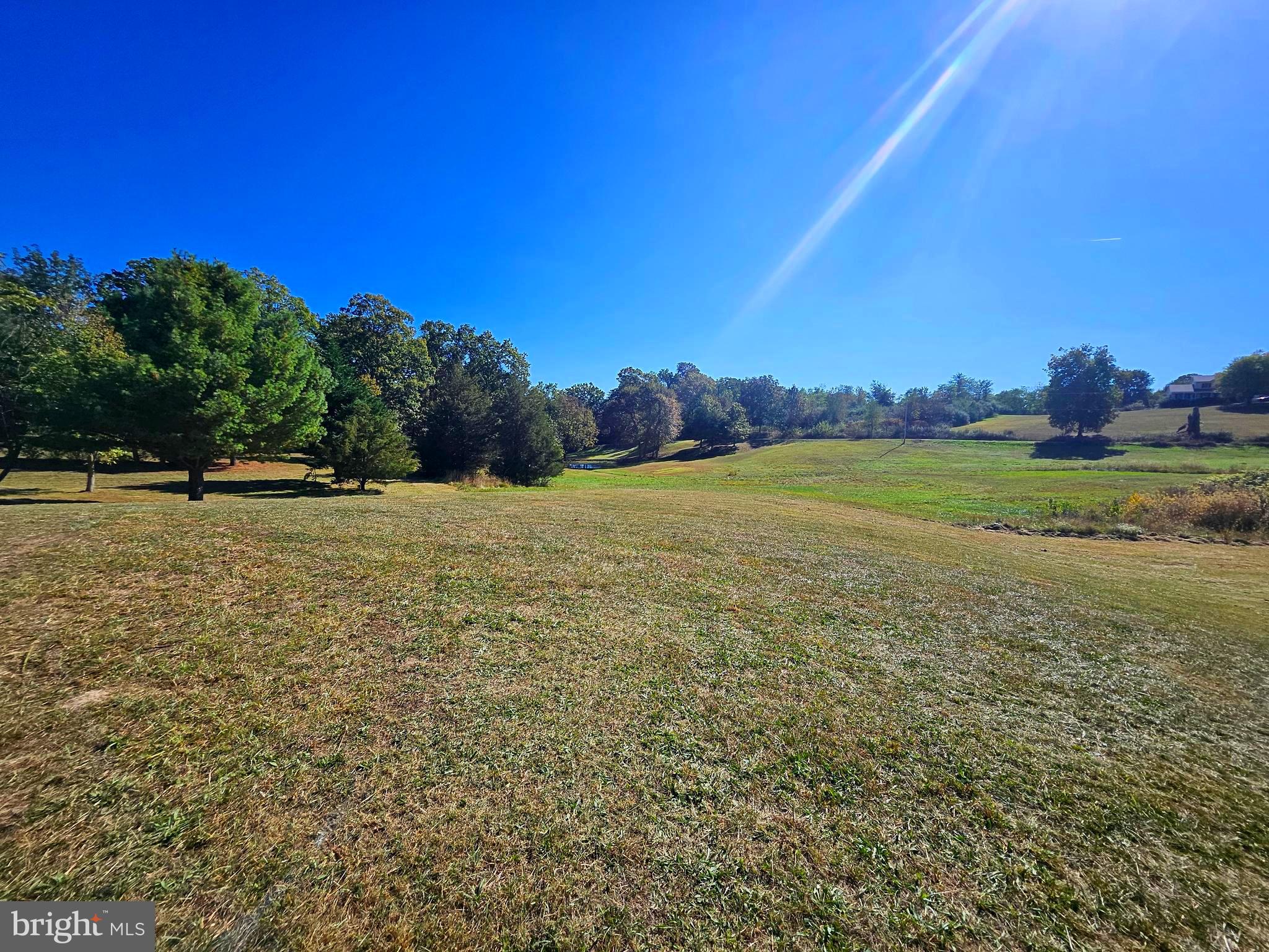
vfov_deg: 89.9
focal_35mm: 13
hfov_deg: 106.2
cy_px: 476
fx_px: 477
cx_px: 634
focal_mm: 1.74
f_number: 2.2
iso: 32
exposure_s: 1/2038
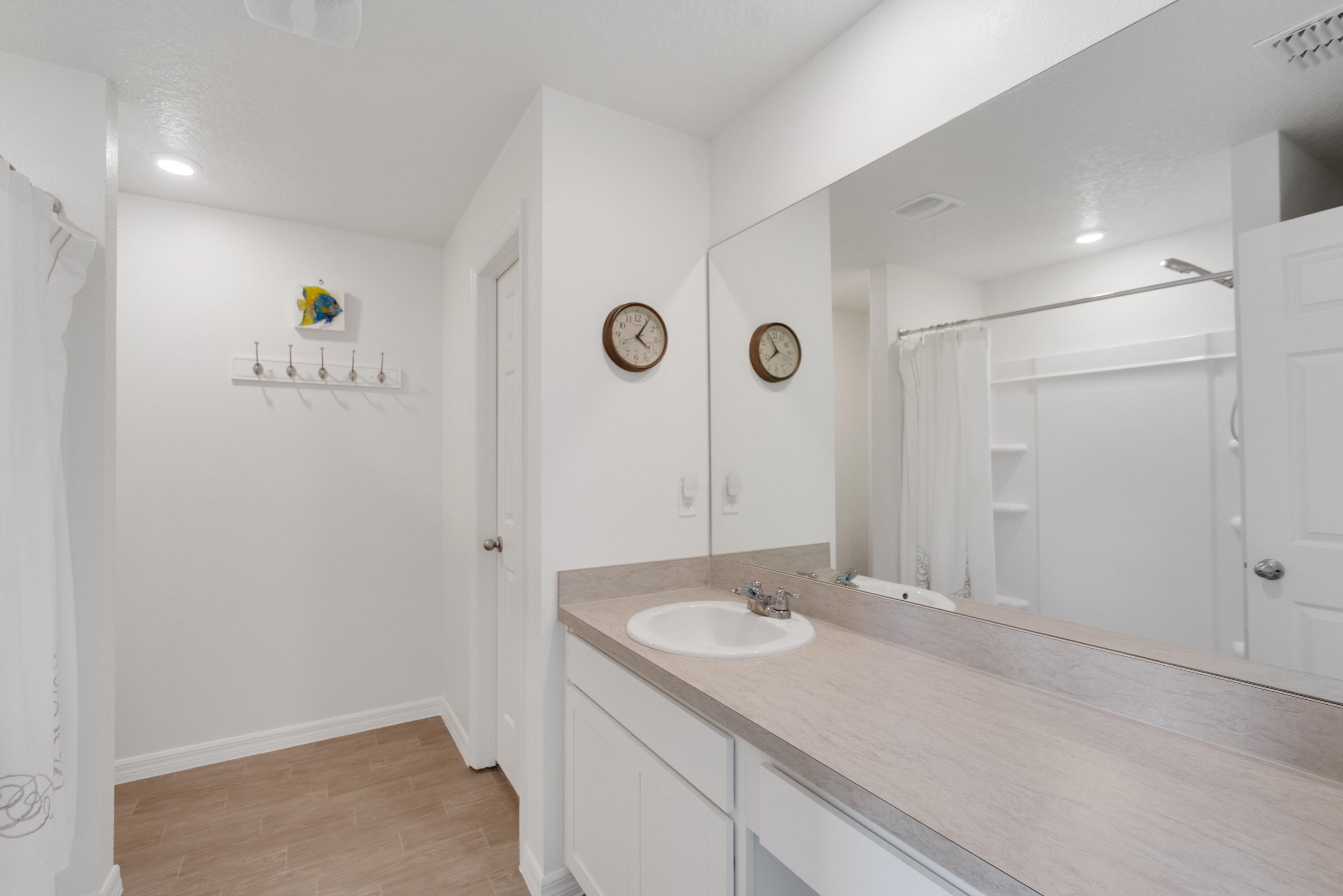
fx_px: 560
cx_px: 672
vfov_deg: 77.3
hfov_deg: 100.4
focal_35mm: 15
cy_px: 448
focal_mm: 10
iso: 320
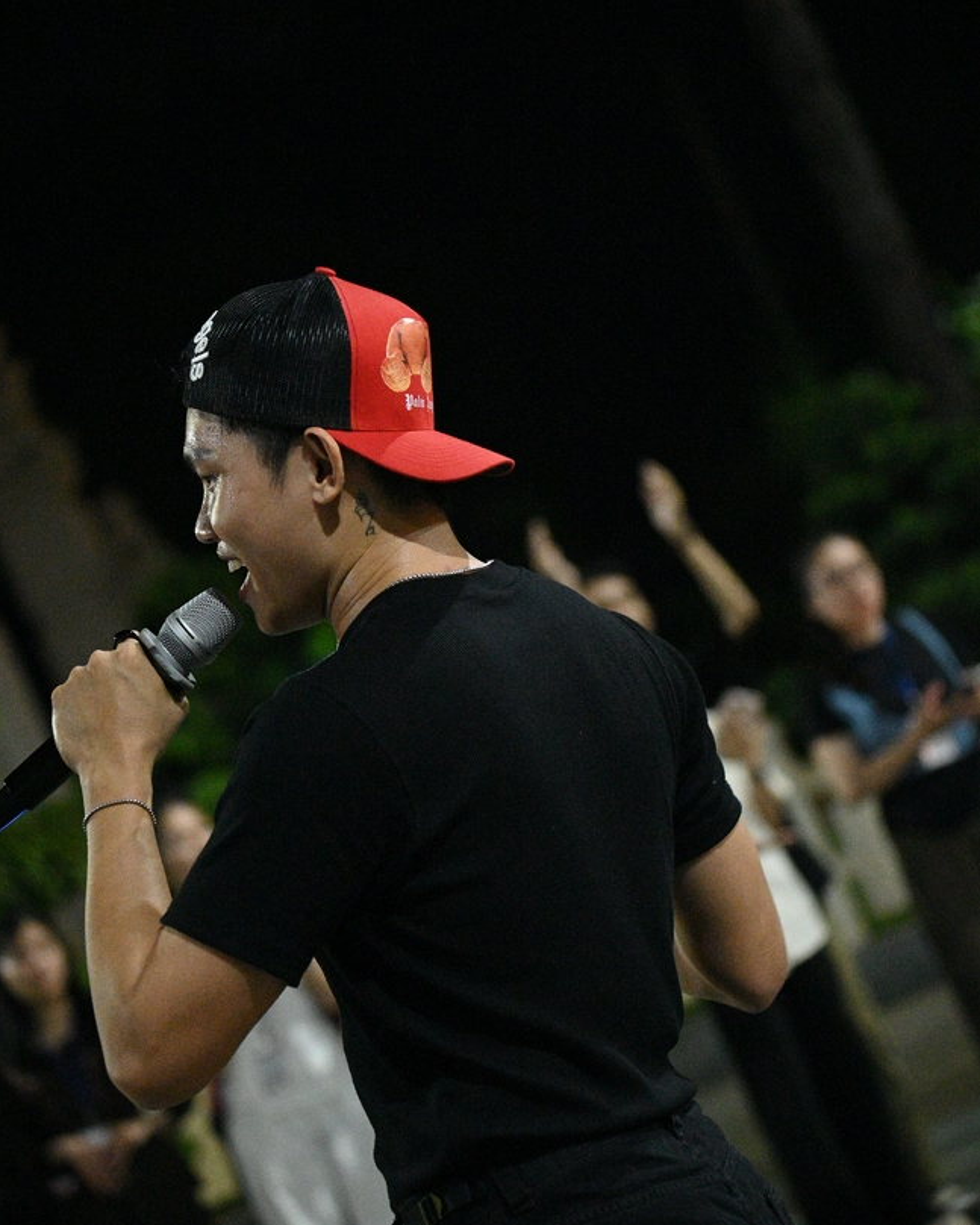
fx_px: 4932
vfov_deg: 14.2
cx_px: 489
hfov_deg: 11.3
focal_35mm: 136
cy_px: 619
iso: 25600
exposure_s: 1/250
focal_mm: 120
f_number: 4
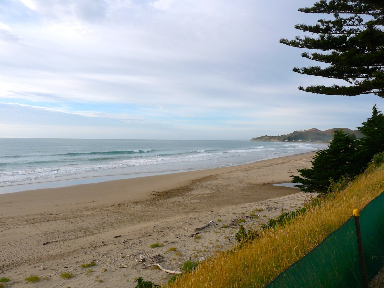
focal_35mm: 27
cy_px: 144
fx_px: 300
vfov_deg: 51.4
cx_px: 192
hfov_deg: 65.3
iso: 100
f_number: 4
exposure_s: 1/640
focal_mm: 4.8
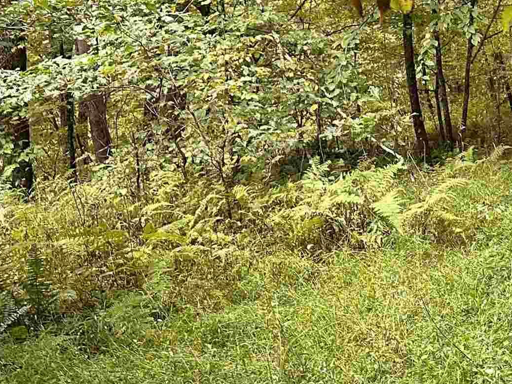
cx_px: 635
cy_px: 164
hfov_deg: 24.5
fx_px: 1050
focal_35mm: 71
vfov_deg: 20.7
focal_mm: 6.86
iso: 250
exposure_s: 1/60
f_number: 1.78
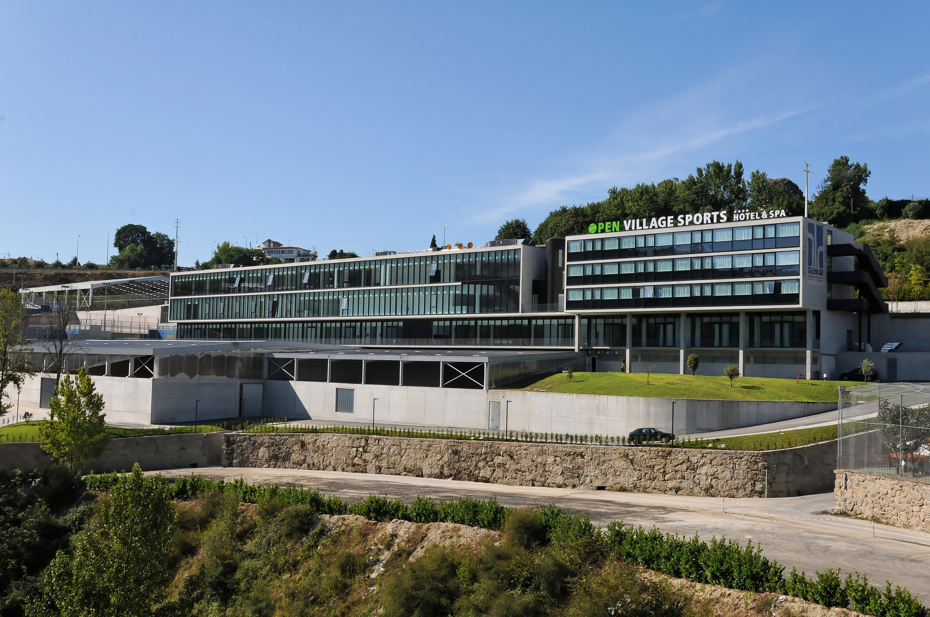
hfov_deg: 53.2
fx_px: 929
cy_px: 308
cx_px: 465
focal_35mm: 36
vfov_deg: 36.8
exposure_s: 1/200
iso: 200
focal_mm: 24
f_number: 16
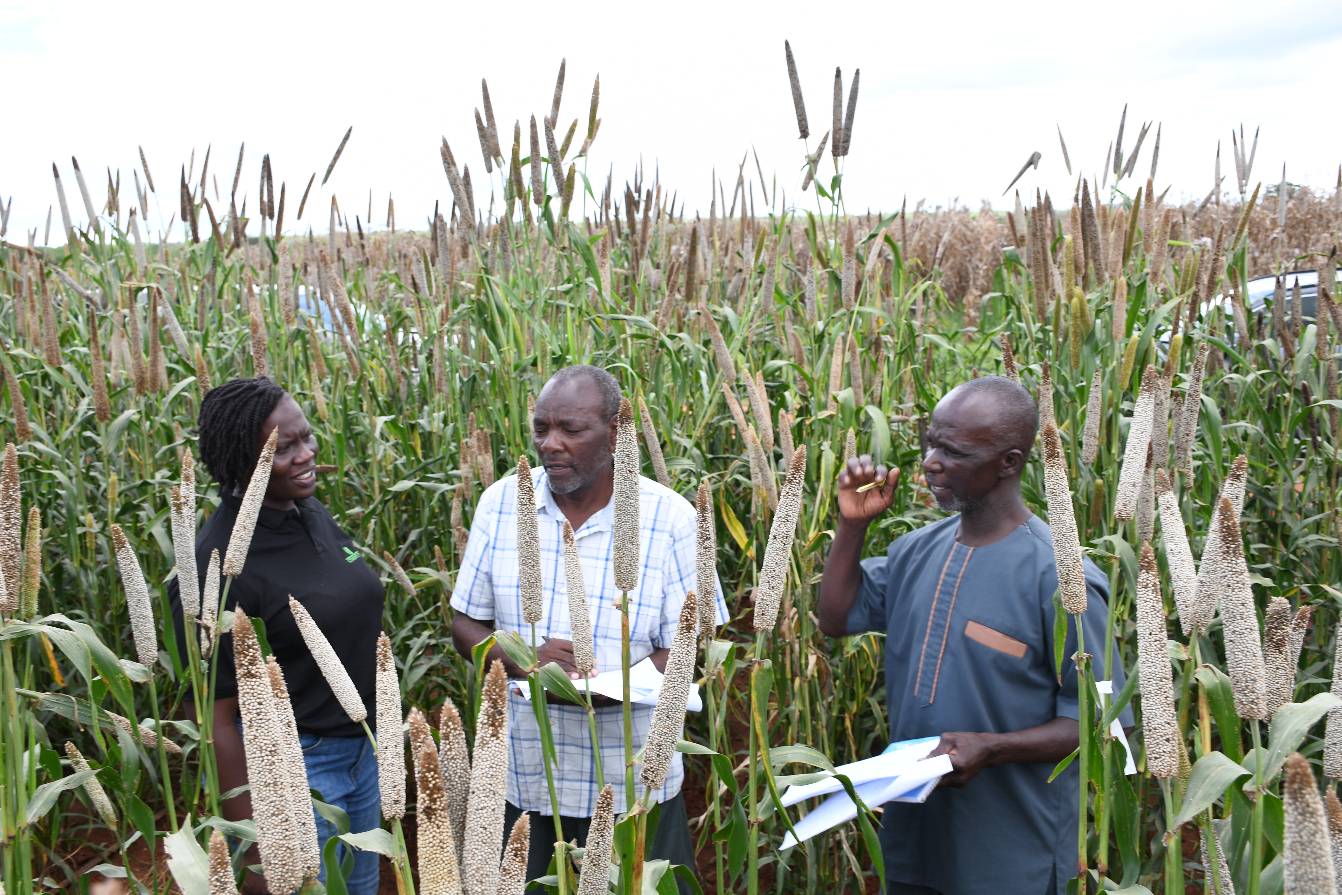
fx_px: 1267
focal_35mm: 34
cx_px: 671
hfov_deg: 55.8
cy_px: 448
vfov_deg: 38.9
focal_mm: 23
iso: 100
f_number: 6.3
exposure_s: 1/100
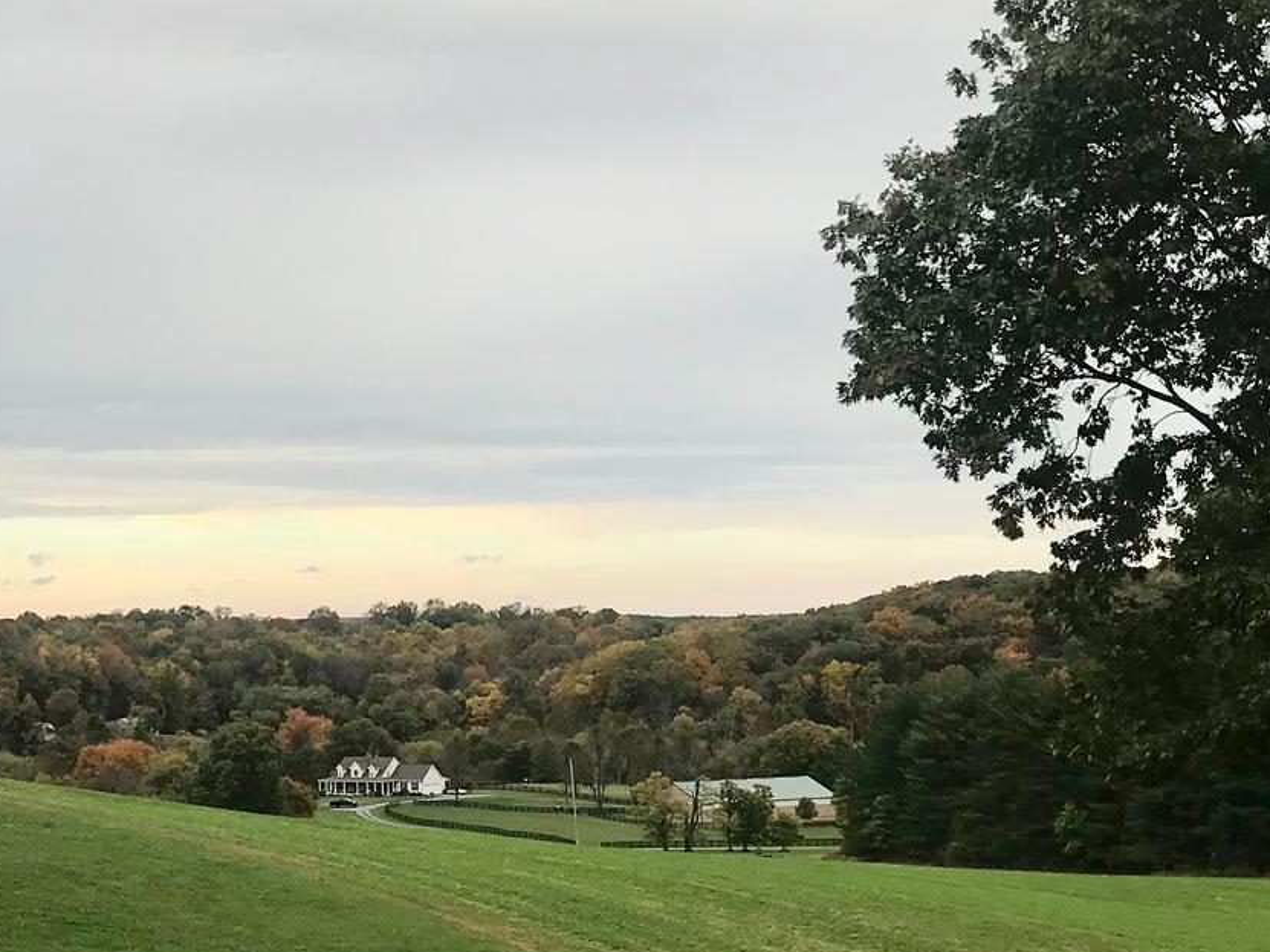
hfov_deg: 27.1
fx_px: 2531
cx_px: 112
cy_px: 706
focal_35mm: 69
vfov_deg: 21.1
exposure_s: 1/451
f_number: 1.8
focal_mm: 3.99
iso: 20
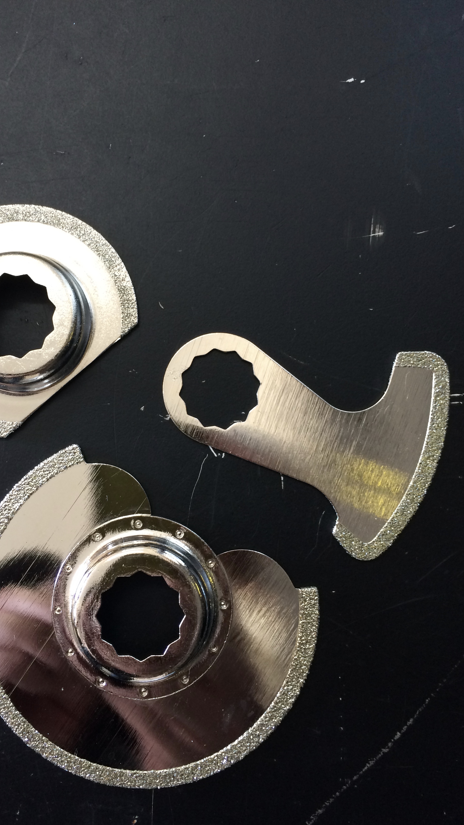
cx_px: 171
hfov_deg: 36.4
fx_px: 700
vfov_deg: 61.0
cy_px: 417
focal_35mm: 32
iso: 125
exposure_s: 1/33
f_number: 2.2
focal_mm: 4.15
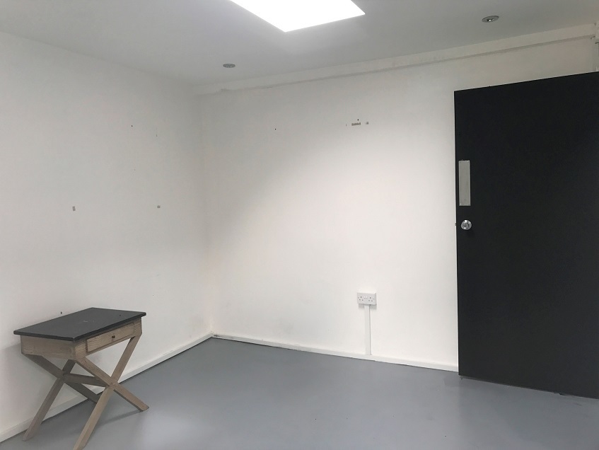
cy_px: 225
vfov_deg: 49.8
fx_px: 485
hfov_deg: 63.4
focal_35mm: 28
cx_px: 300
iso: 20
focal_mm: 3.99
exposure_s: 1/107
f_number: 1.8
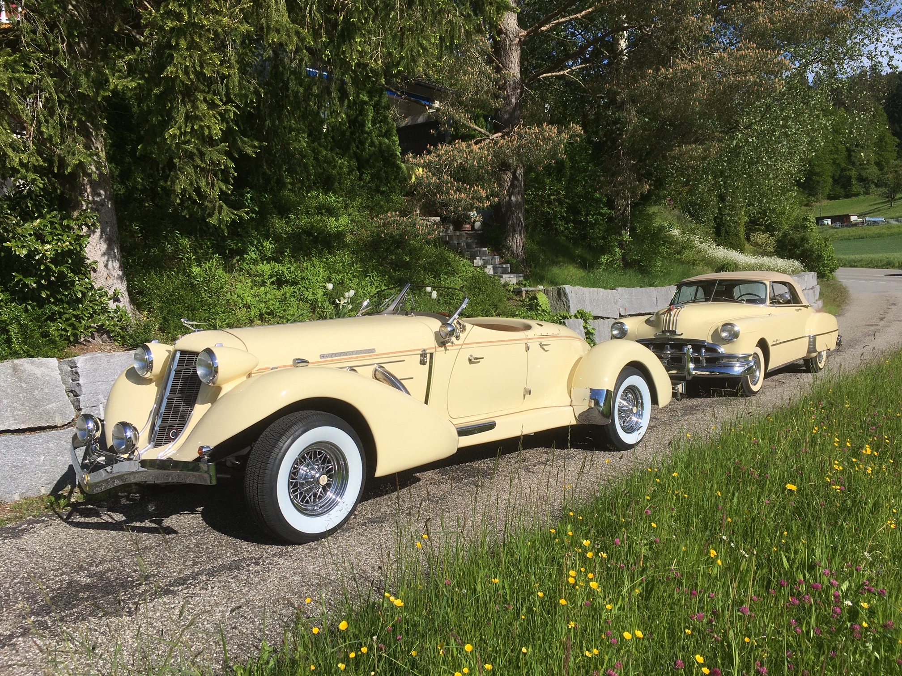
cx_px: 451
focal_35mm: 29
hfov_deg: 61.7
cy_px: 338
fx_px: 756
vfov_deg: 48.2
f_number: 2.2
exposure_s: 1/3077
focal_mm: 4.15
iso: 25
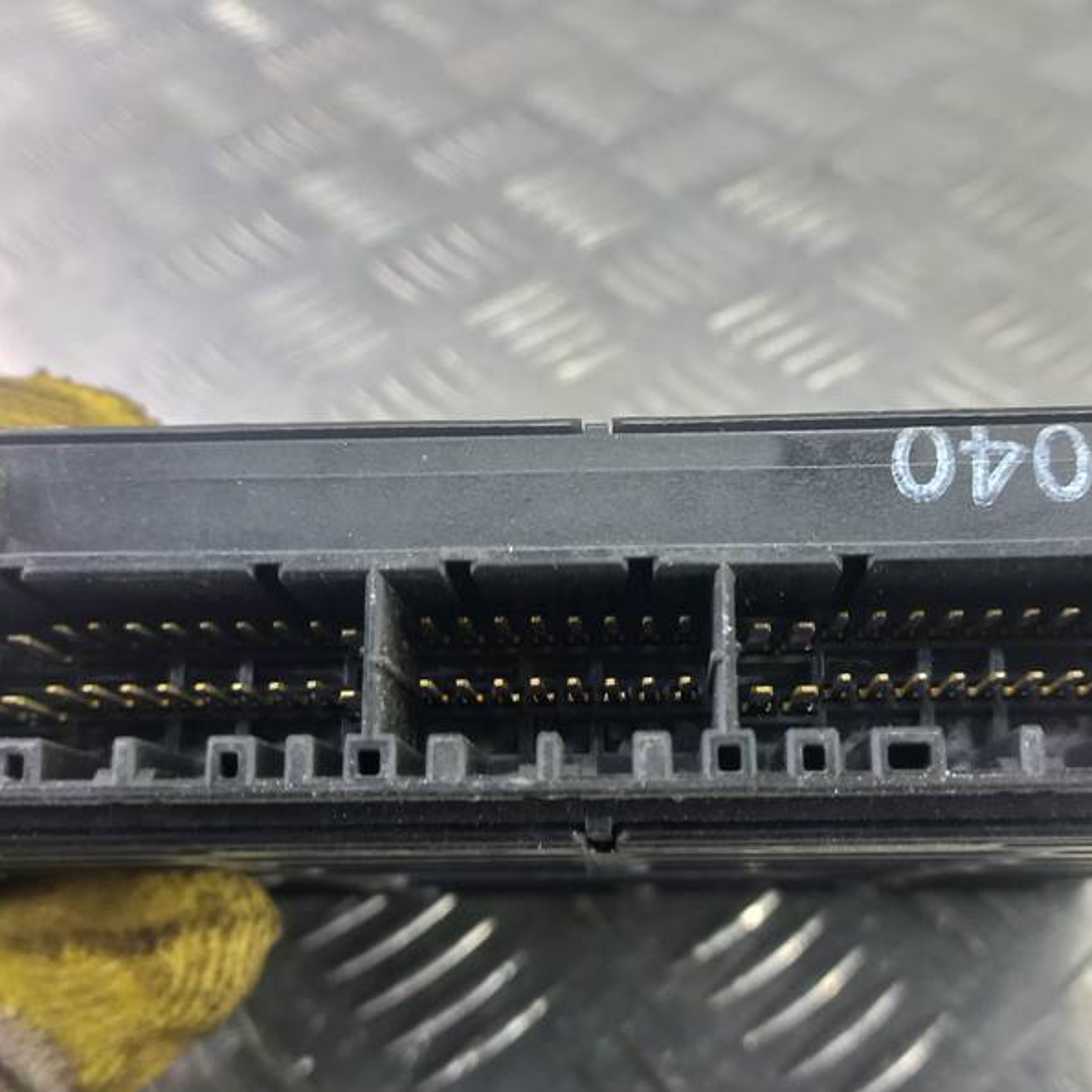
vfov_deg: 43.8
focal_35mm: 38
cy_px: 617
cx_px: 596
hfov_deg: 43.8
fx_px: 1356
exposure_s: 1/50
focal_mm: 4.6
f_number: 1.8
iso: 200
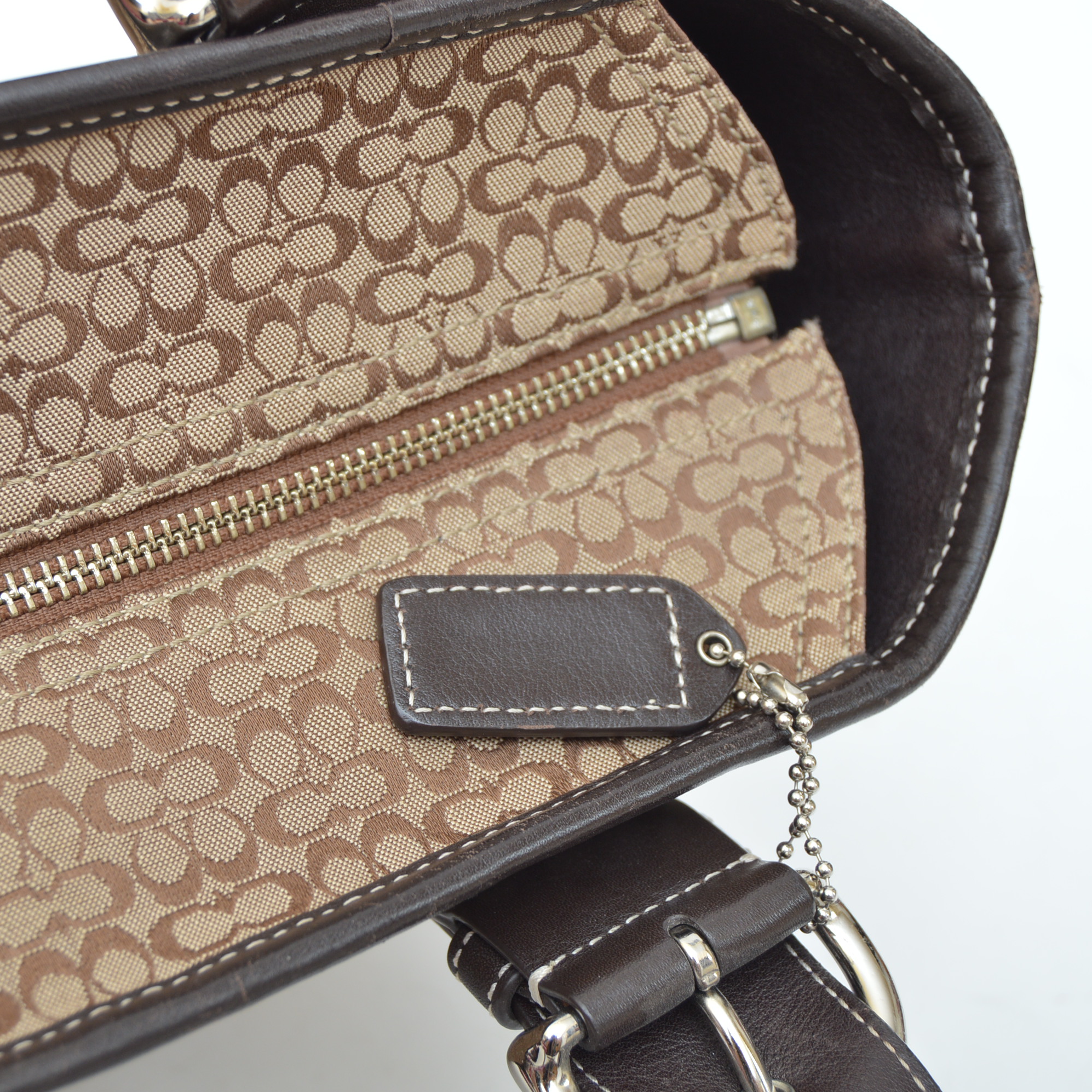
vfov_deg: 23.7
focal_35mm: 73
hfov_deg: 23.6
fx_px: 2605
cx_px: 394
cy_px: 547
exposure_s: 1/160
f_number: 4.8
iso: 200
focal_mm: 38
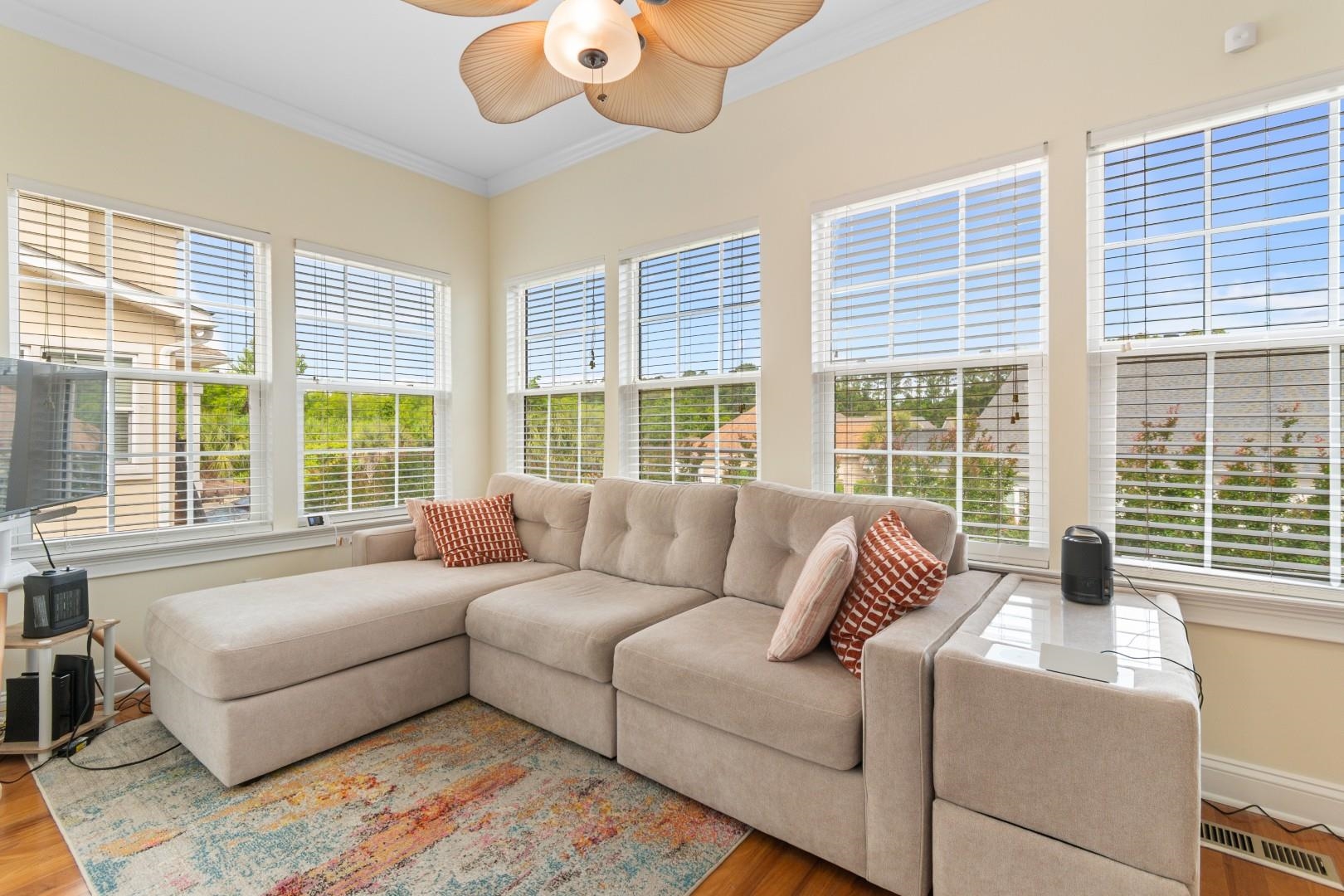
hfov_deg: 100.4
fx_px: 560
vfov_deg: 77.3
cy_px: 448
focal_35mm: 15
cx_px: 672
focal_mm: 10
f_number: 4.5
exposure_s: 1/30
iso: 100
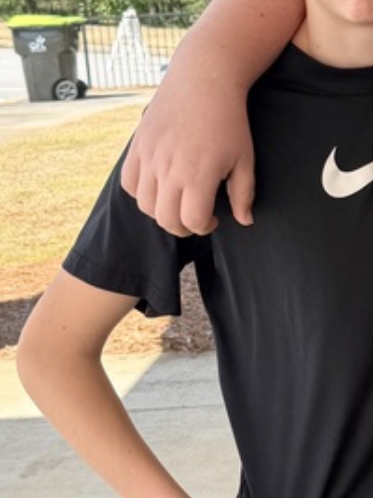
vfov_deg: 21.3
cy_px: 246
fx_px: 1323
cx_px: 520
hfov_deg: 15.1
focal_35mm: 92
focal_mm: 6.76
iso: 100
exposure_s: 1/805
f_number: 1.78
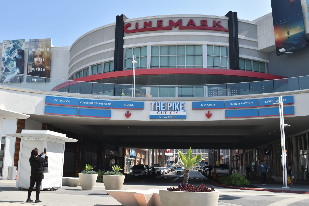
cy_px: 103
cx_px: 154
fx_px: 335
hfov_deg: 49.5
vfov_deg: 34.2
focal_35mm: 39
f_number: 10
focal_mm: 26
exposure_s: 1/400
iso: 200
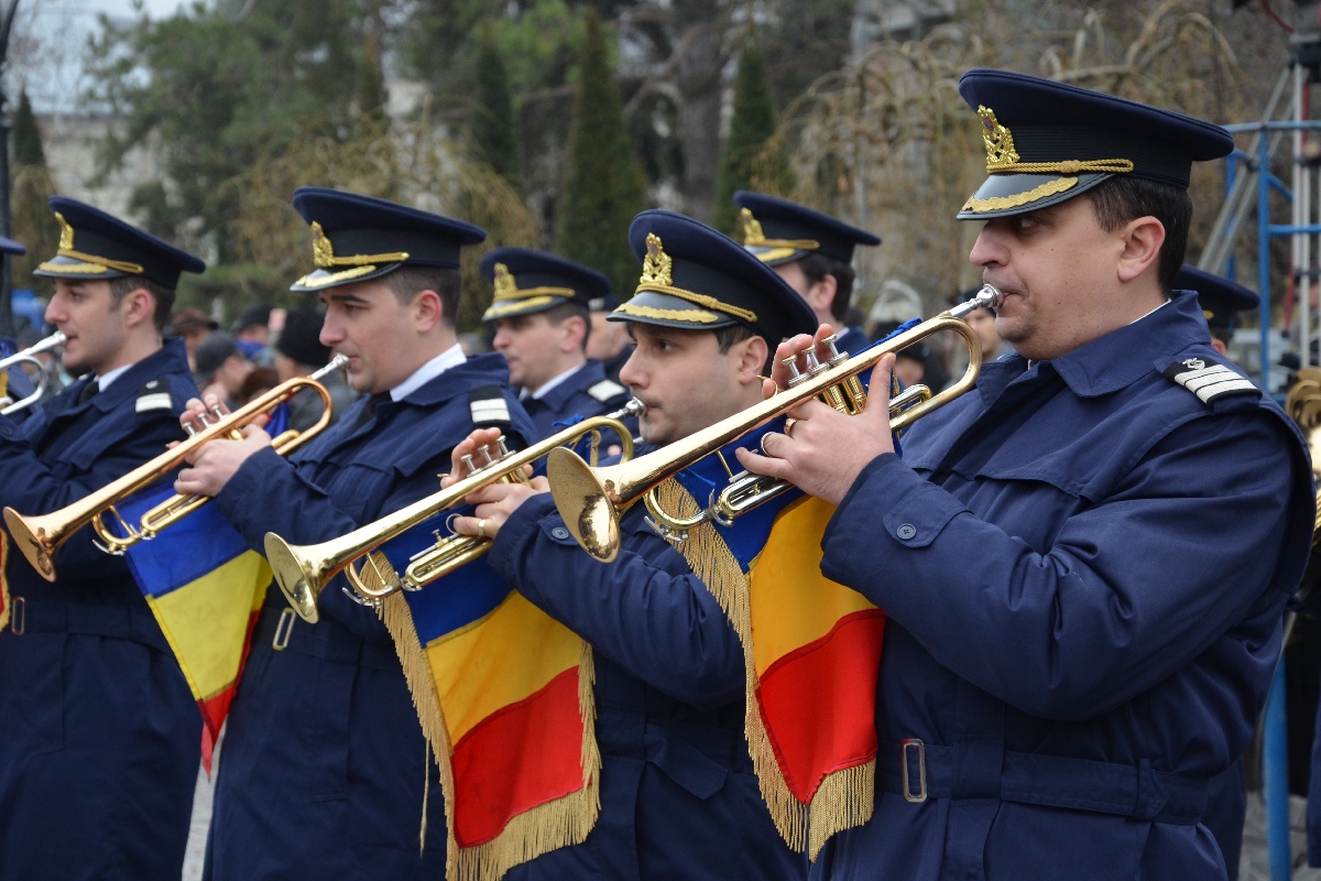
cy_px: 440
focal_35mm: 120
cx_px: 660
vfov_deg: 11.4
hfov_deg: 17.1
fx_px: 4403
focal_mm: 80
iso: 360
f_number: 5.6
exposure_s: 1/125
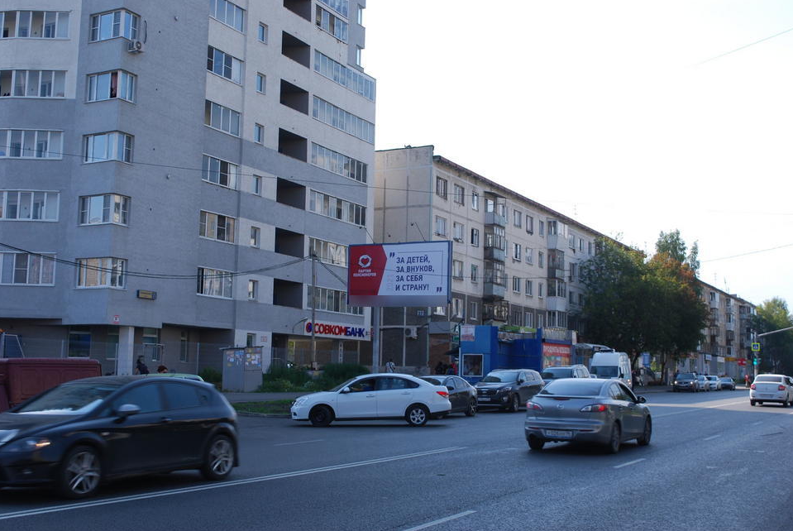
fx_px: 1015
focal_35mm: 46
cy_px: 269
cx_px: 401
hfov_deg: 42.7
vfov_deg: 29.3
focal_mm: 30
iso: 100
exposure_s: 1/200
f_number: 7.1
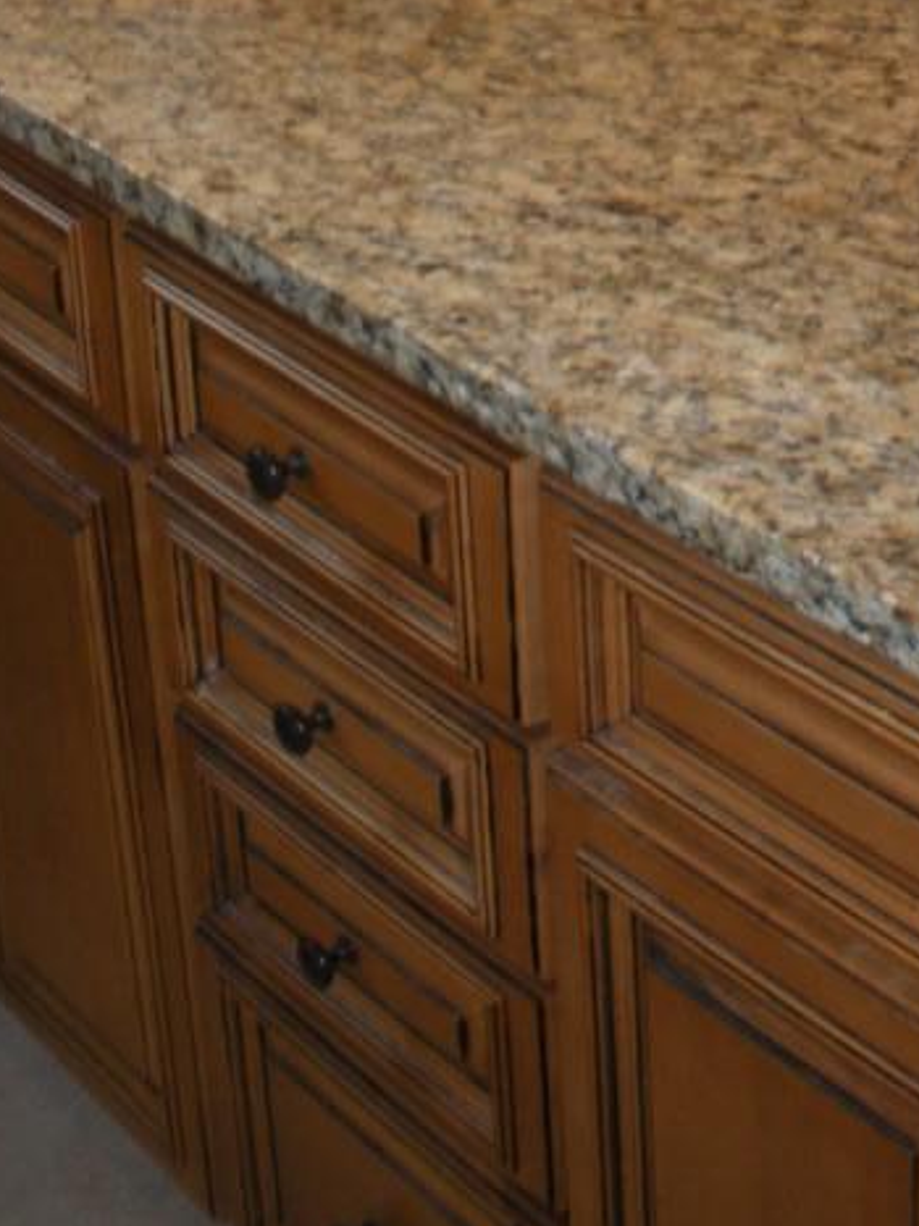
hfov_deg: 18.1
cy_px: 76
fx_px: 2798
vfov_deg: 23.9
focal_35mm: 79
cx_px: 951
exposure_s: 1/30
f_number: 3.5
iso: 104
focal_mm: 6.3
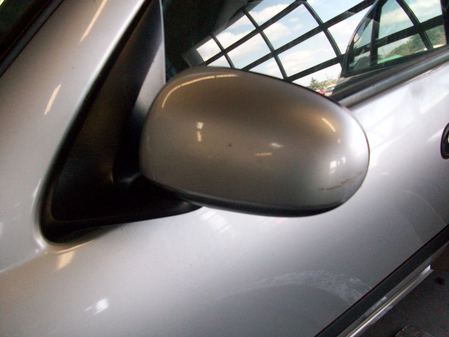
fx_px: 441
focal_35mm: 34
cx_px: 224
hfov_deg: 54.0
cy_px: 168
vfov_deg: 41.8
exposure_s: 1/128
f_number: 2.8
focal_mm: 5.7
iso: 235
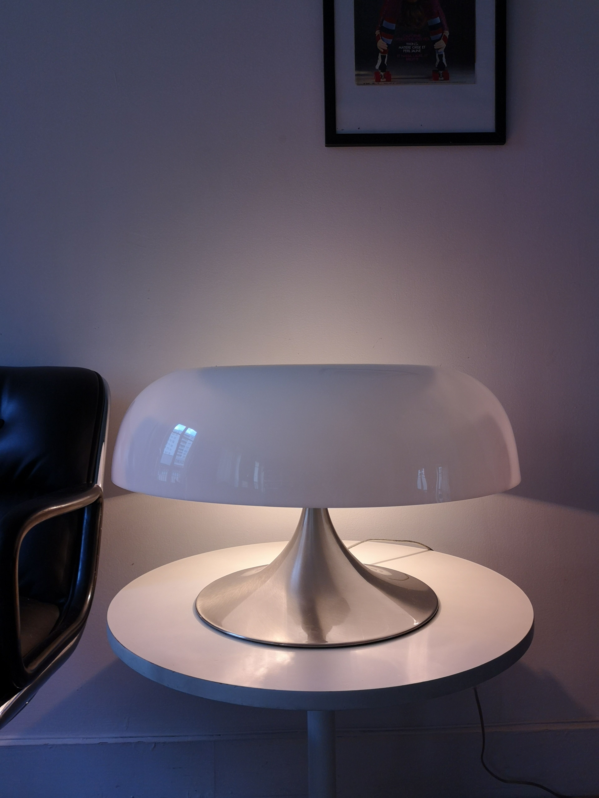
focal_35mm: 27
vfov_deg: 65.3
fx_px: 623
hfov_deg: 51.4
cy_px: 399
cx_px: 300
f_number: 1.8
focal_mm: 3.95
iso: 80
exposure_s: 1/100
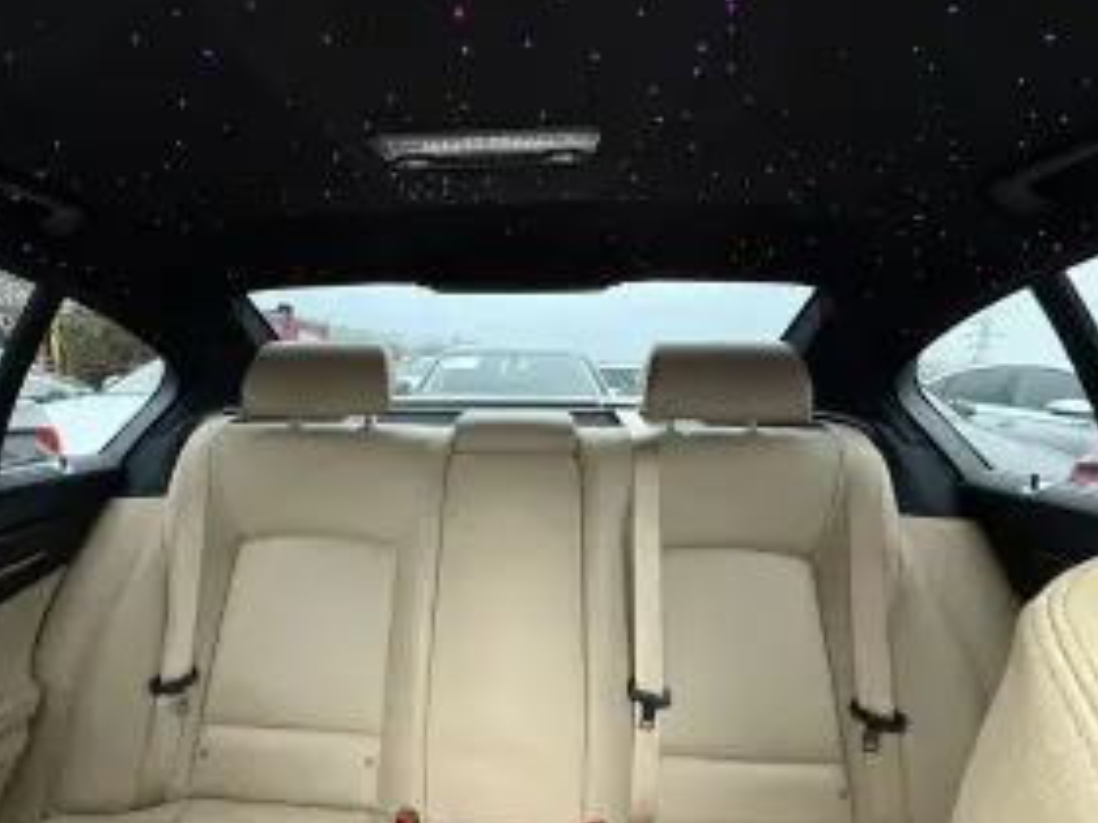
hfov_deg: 87.4
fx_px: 571
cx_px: 490
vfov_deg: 71.4
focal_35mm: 18
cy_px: 451
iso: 320
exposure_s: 1/99
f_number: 2.2
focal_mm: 2.22
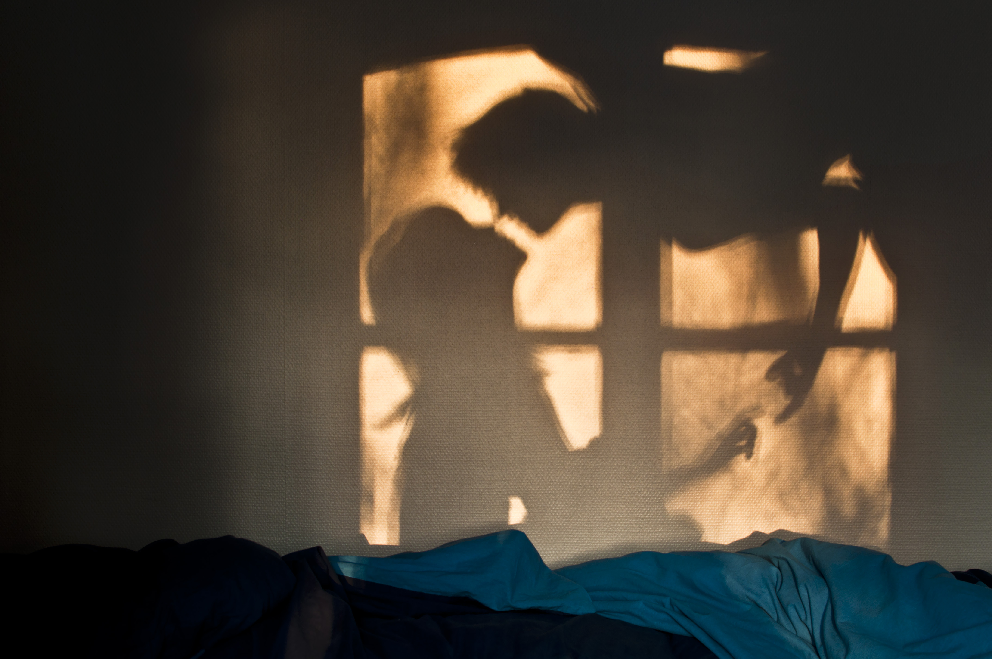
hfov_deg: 37.9
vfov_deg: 25.7
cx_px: 496
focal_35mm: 52
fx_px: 1445
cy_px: 330
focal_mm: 35
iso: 200
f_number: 5.6
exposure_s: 1/8
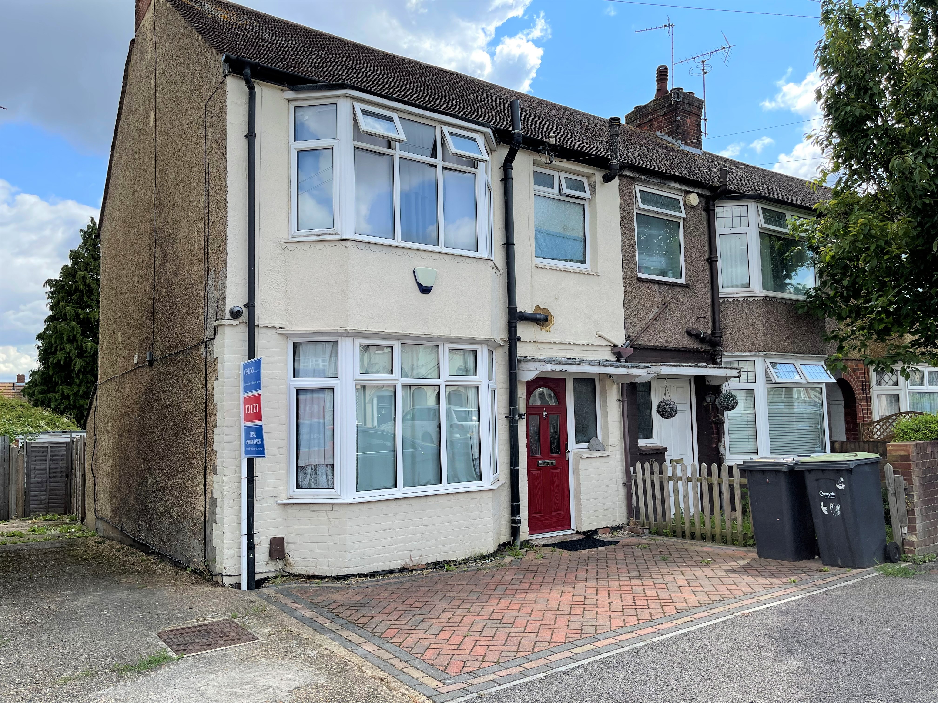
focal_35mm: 26
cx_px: 469
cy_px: 352
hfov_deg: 67.3
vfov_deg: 53.1
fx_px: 705
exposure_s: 1/1739
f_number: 1.6
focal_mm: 5.1
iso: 32
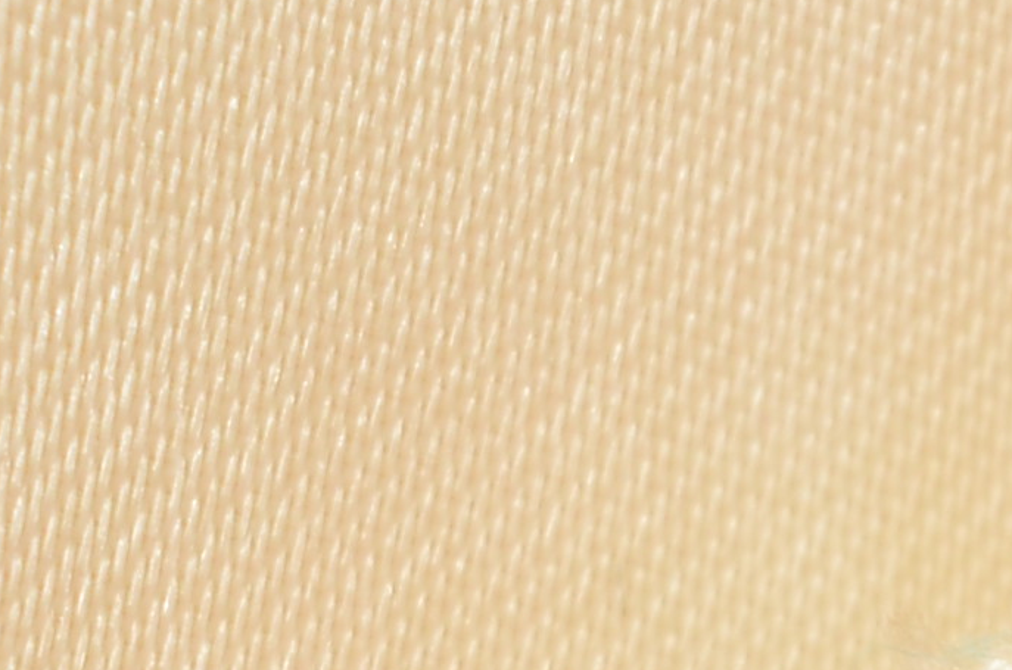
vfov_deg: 3.1
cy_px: 1571
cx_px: 1383
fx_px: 12447
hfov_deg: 4.6
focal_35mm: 444
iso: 320
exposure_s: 1/80
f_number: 10
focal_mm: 55
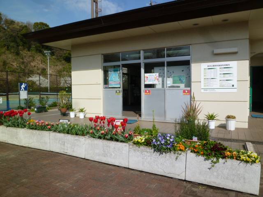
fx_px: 190
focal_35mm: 25
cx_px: 132
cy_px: 98
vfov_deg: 54.9
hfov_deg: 69.4
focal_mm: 4.5
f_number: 5
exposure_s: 1/500
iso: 80
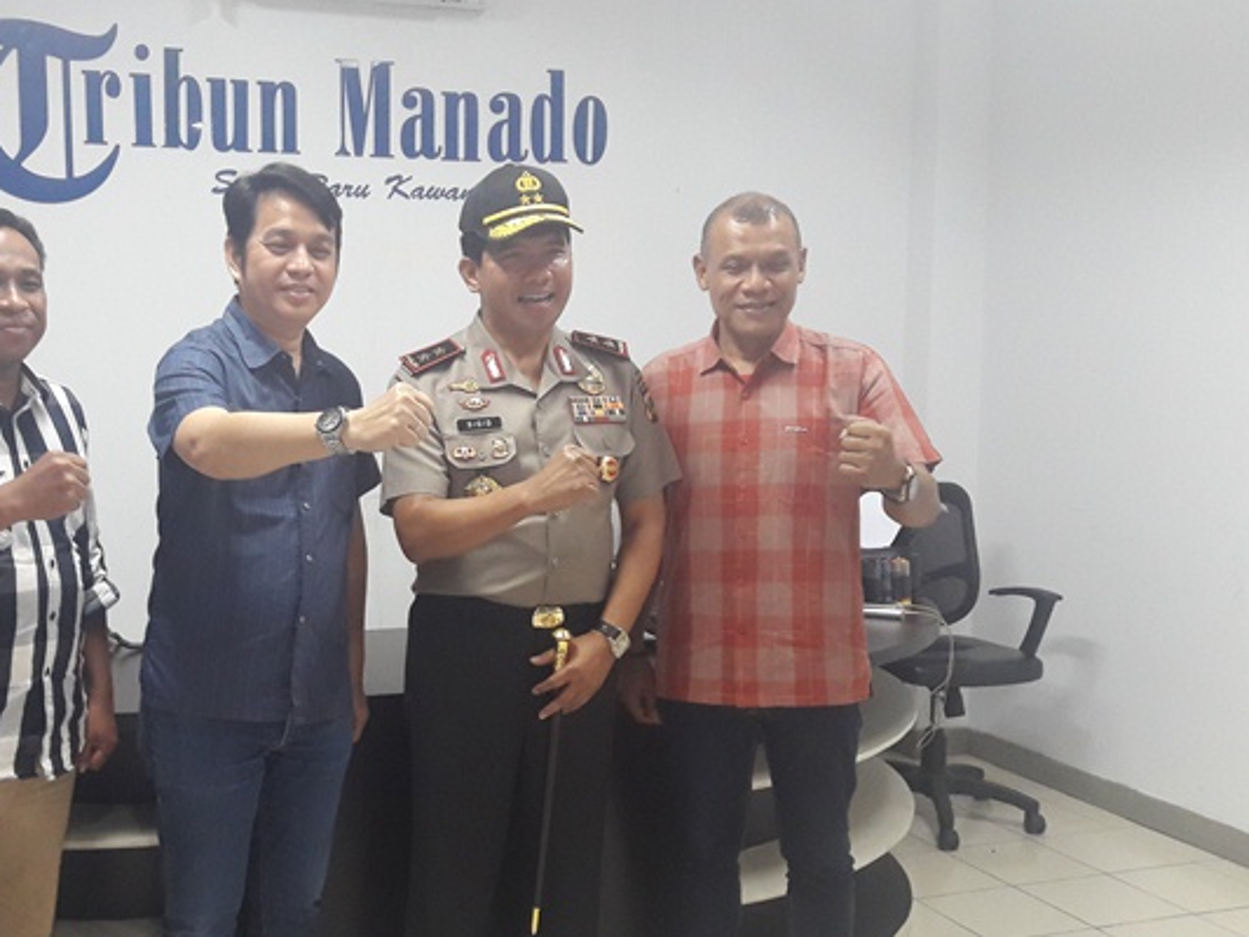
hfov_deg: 43.9
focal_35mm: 42
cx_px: 384
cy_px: 473
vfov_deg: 34.4
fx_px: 1516
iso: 160
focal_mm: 3.7
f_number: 1.9
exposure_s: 1/25
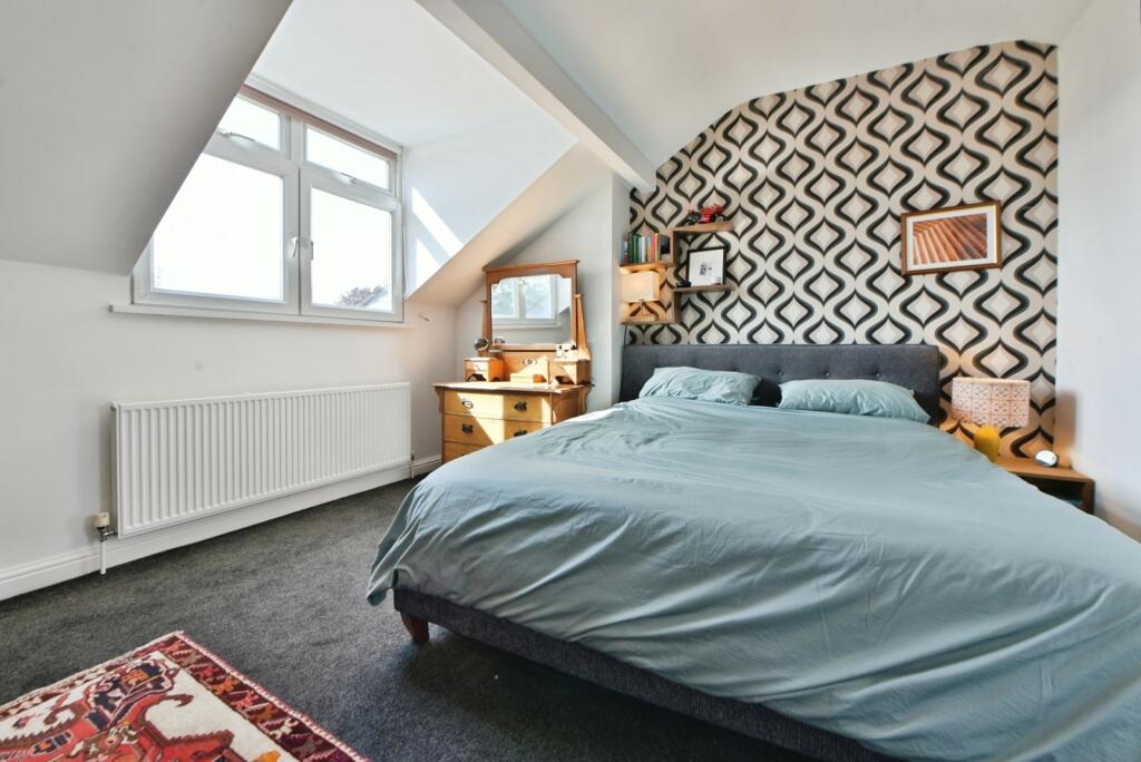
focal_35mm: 14
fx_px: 444
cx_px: 570
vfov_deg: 81.3
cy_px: 381
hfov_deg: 104.2
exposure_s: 1/60
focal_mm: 14
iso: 500
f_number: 10
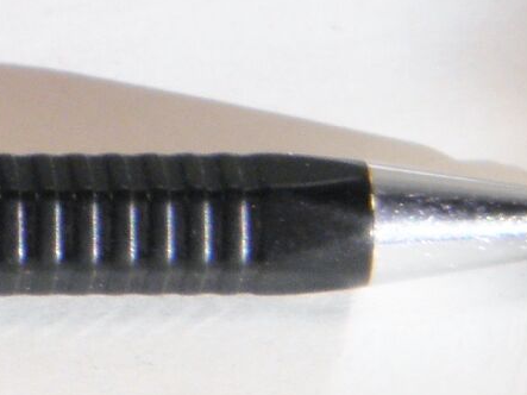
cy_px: -445
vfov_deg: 2.4
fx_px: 9330
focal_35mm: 613
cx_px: -636
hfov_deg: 3.2
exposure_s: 1/80
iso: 100
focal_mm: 19
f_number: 4.7
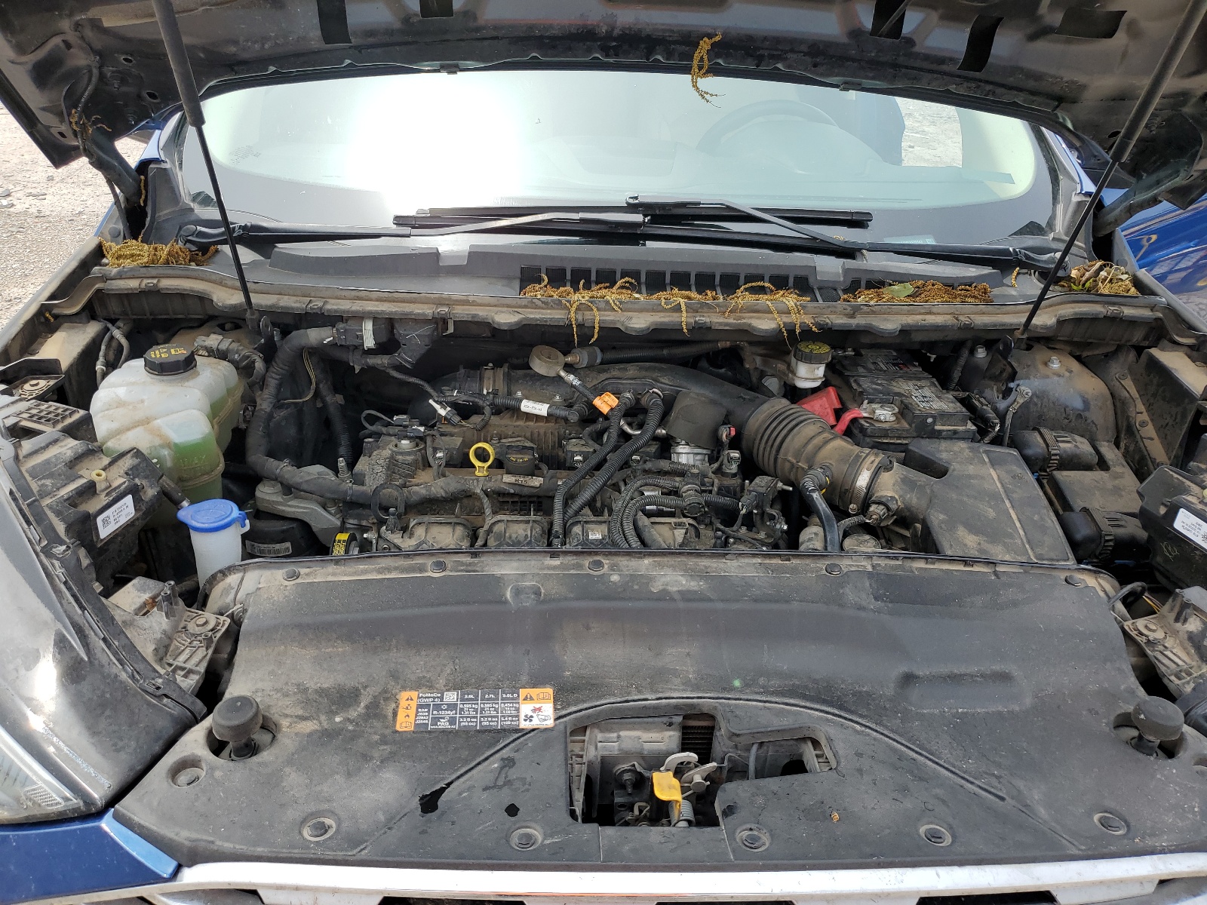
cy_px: 452
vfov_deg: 53.1
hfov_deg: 67.3
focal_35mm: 26
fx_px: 907
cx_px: 604
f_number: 1.5
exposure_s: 1/1250
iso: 50
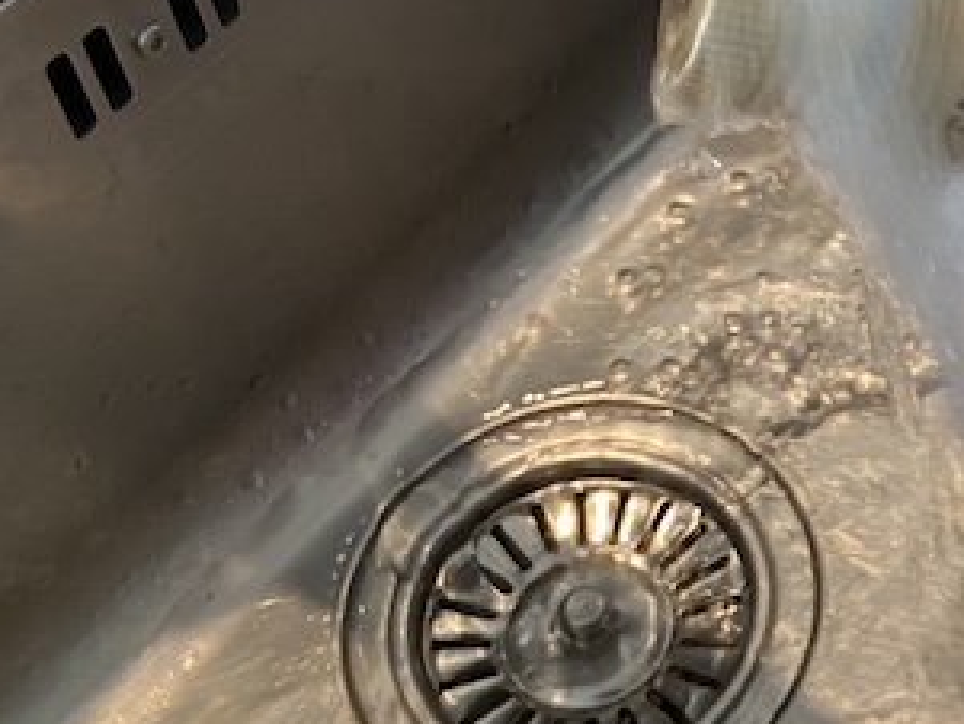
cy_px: 131
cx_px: 916
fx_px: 1922
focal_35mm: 69
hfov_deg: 26.9
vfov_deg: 21.0
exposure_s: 1/50
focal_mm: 4.25
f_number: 1.8
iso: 250
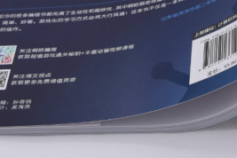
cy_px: -96
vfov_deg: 7.5
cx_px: 279
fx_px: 1185
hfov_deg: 11.2
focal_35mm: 180
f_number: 7.1
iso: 400
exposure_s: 1/400
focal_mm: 32
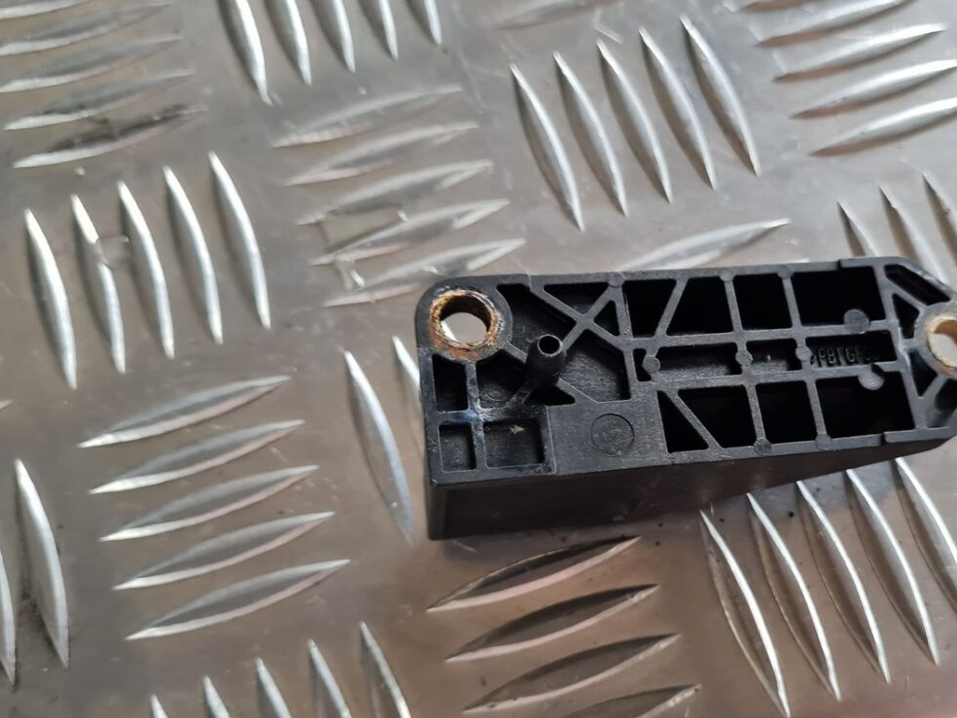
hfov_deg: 49.4
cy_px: 408
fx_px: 1023
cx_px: 627
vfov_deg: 38.6
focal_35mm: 37
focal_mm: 5.4
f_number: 1.8
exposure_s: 1/100
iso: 160
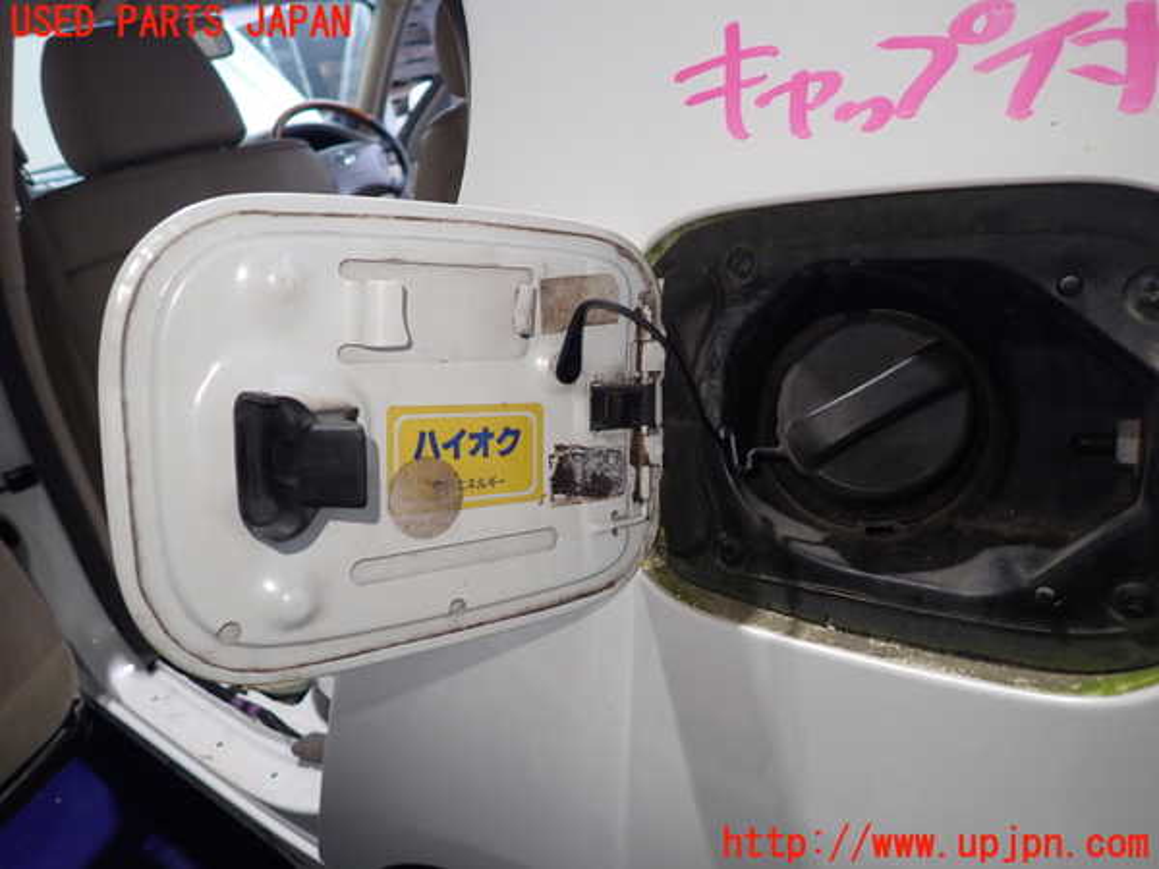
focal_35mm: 25
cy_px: 434
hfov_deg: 69.4
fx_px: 837
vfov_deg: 54.9
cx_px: 580
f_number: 2
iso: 200
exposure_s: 1/40
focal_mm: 4.5
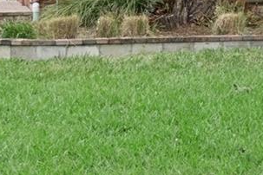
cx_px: 447
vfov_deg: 11.3
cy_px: -45
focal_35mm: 119
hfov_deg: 15.3
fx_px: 867
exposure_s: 1/750
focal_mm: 15
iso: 1600
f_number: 11
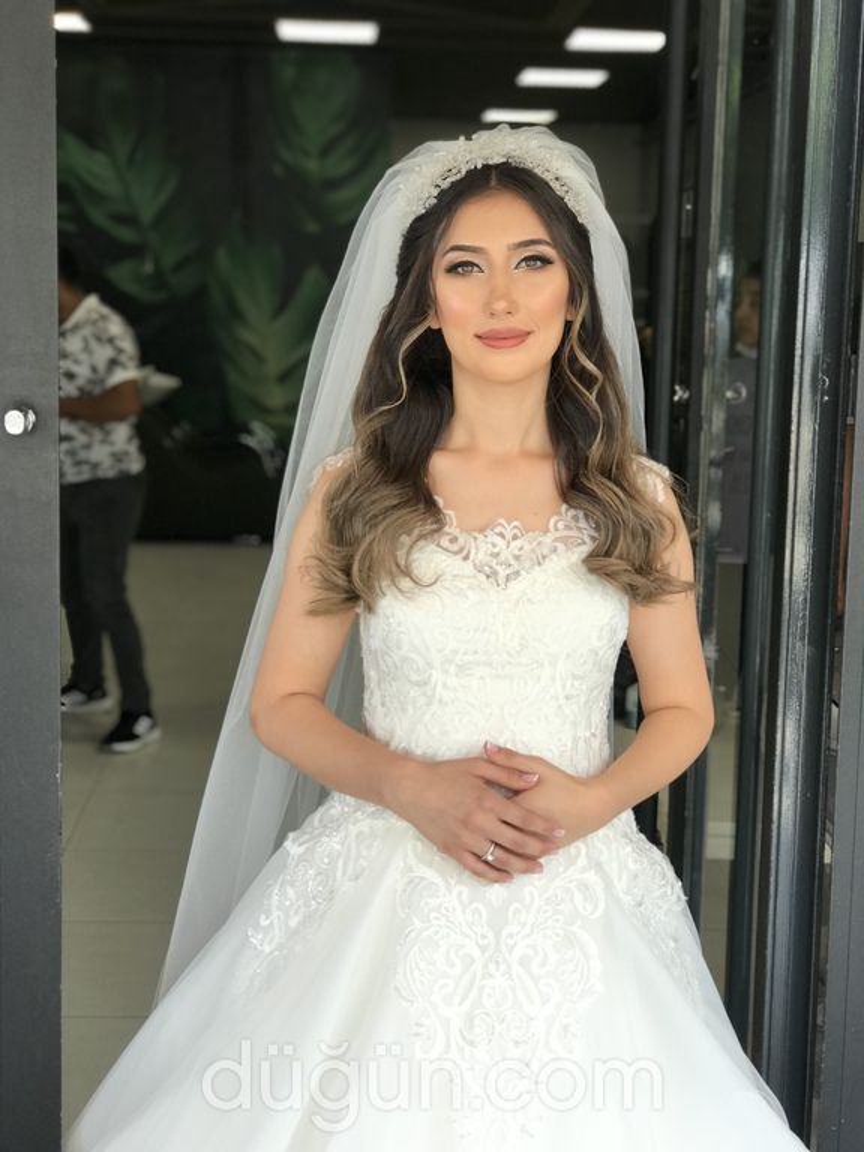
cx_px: 432
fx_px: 1897
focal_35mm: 57
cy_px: 576
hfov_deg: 25.7
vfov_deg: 33.8
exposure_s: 1/100
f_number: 2.8
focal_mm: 6.6
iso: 25
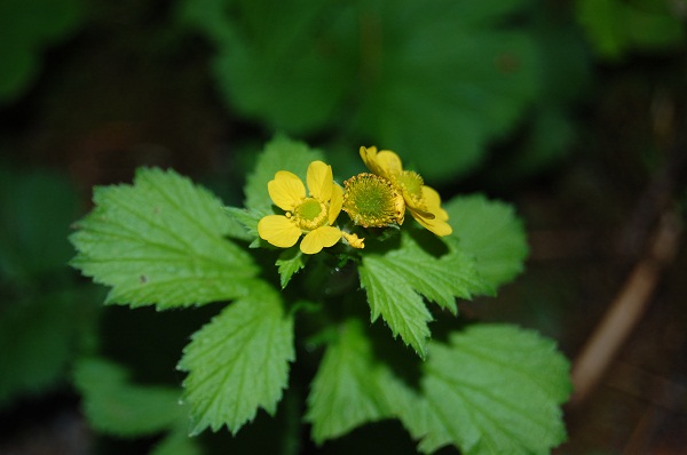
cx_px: 344
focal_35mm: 82
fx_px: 1572
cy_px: 228
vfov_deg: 16.5
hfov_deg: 24.7
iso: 200
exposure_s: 1/125
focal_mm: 55
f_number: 5.6
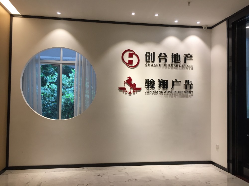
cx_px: 124
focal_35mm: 29
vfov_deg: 48.2
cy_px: 93
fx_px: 209
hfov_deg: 61.7
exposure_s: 1/33
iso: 50
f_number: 2.2
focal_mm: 4.15
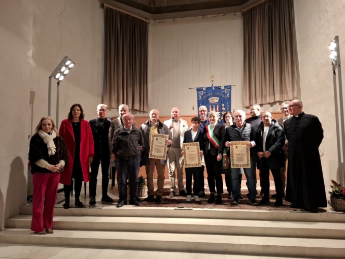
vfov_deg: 58.9
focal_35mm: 23
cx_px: 172
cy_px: 130
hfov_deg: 73.9
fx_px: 229
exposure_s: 1/50
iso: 50
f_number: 1.8
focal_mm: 5.54
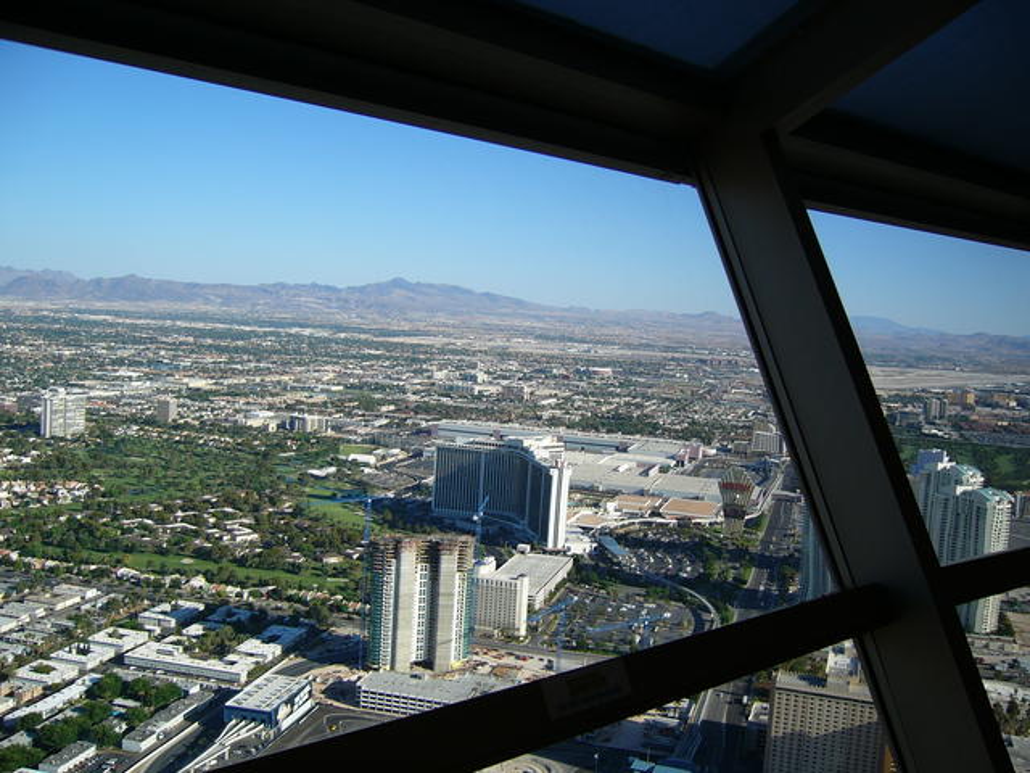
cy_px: 386
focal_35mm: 35
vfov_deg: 40.7
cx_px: 515
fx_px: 1041
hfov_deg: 52.6
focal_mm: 5.8
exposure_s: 1/400
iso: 50
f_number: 2.8
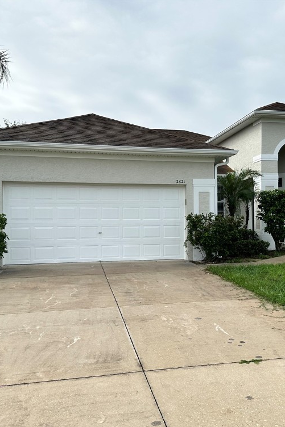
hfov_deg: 38.8
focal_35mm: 34
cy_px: 217
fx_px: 404
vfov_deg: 55.8
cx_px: 167
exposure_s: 1/6211
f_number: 1.78
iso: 80
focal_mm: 6.86
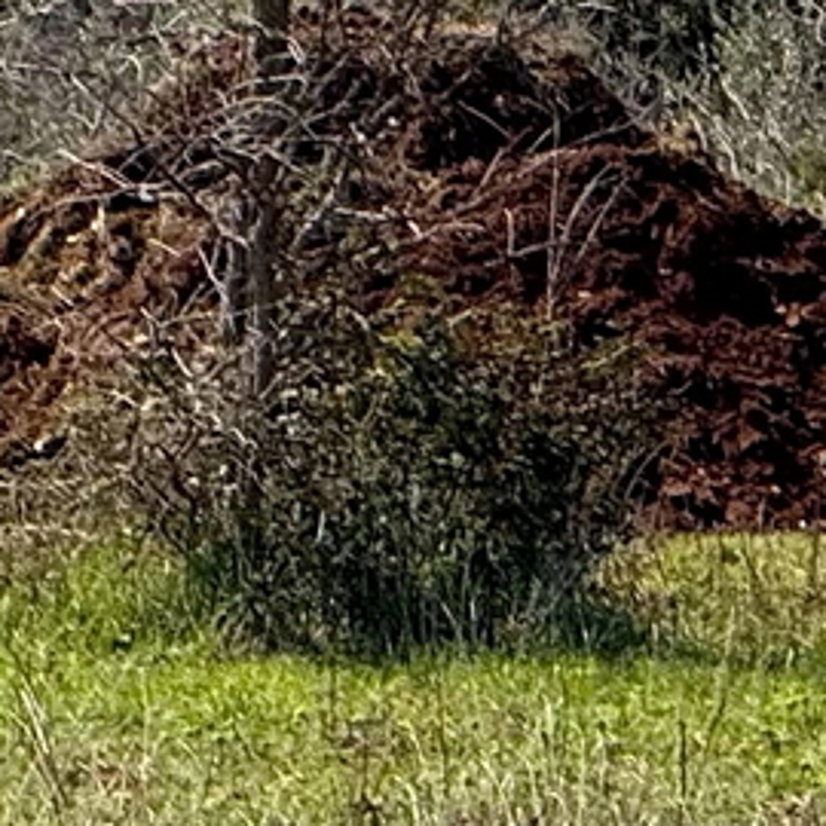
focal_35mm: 753
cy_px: -789
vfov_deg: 2.3
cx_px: 1046
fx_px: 20328
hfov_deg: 2.3
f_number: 2.8
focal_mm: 15.66
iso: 50
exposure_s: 1/2439
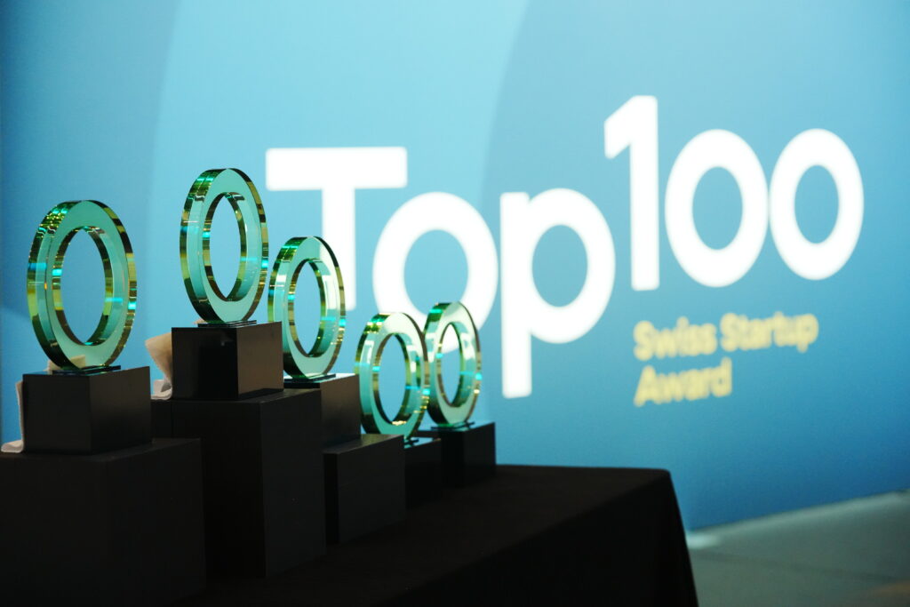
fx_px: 2174
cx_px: 455
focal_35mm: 86
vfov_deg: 15.9
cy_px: 304
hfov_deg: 23.6
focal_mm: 86
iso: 4000
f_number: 4
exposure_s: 1/100
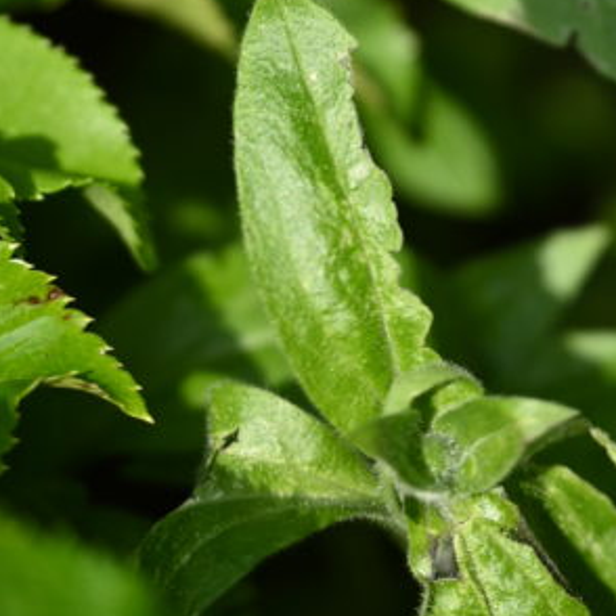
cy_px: -501
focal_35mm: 243
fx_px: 4892
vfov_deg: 7.0
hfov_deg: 7.2
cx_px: 264
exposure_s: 1/640
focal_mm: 70
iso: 100
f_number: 4
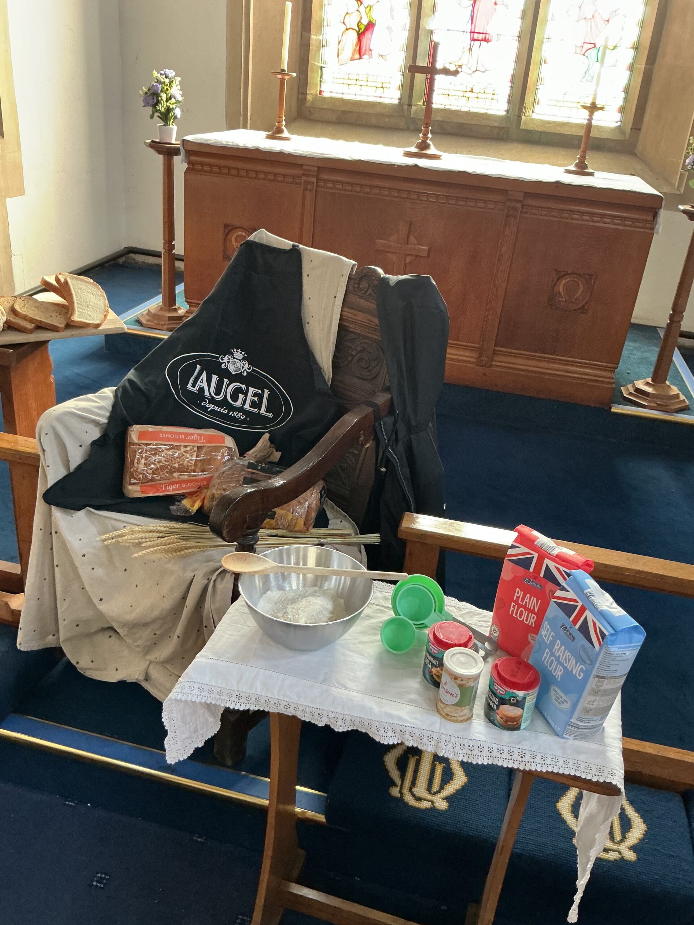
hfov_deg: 48.2
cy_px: 462
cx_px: 347
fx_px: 775
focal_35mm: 29
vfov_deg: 61.7
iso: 200
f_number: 1.8
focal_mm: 3
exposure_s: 1/40
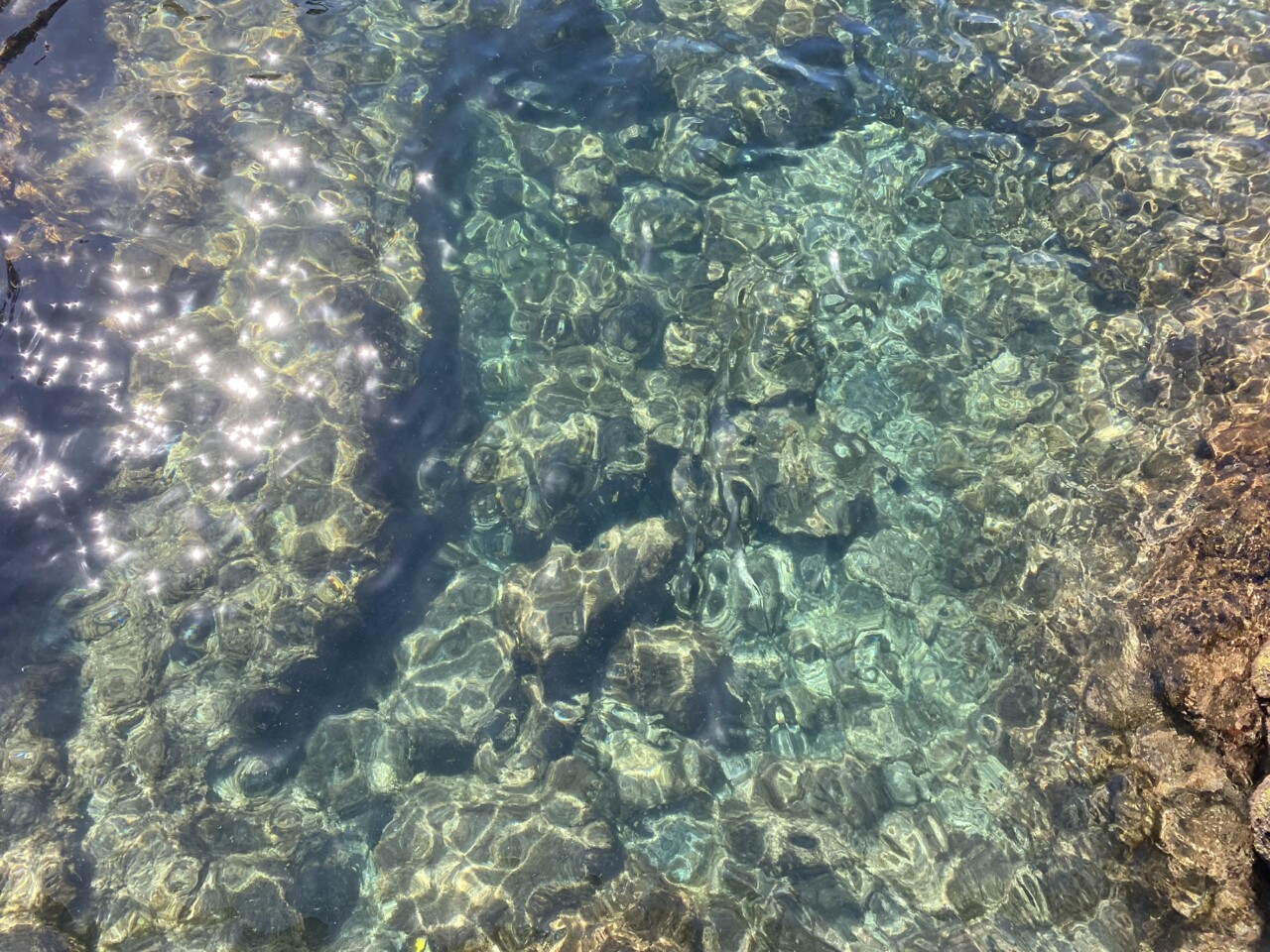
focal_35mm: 26
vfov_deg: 53.1
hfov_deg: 67.3
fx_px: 954
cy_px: 476
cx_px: 635
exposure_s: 1/546
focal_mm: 4.25
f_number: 1.8
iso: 32
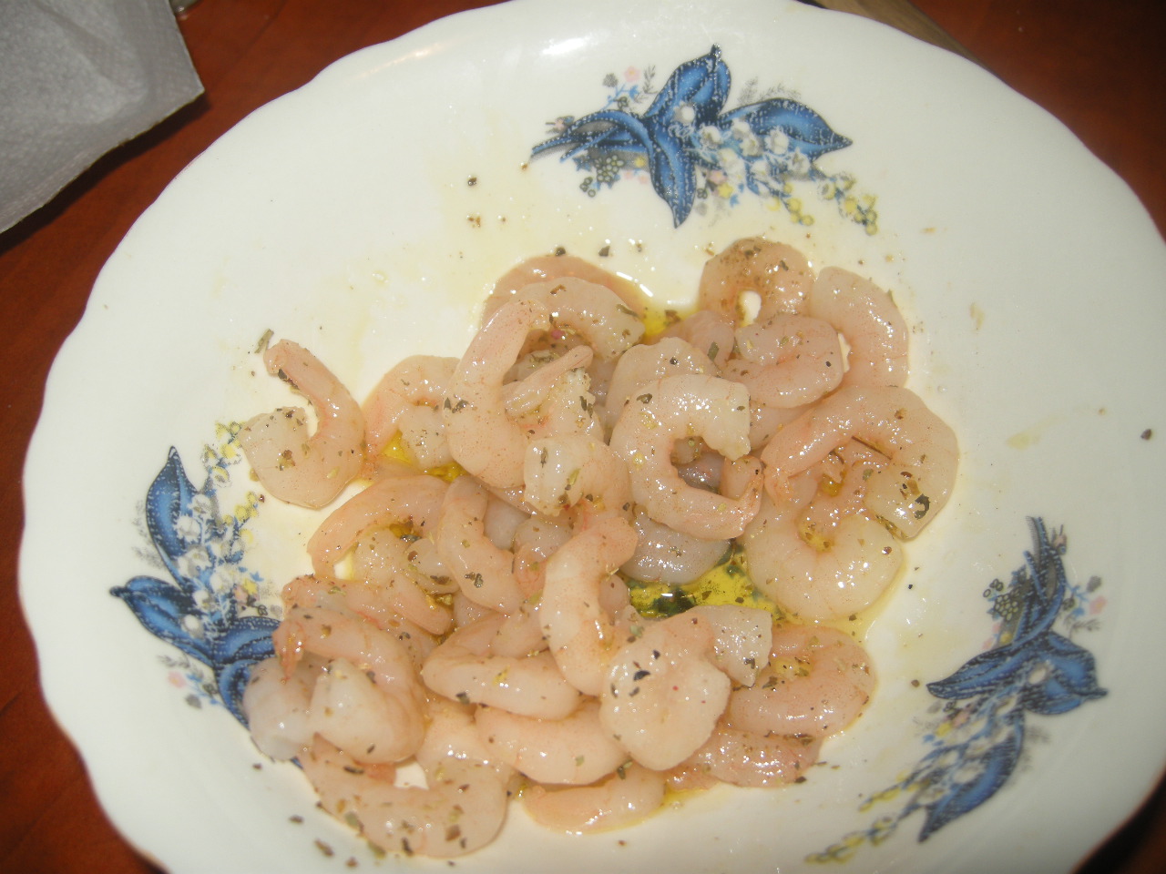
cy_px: 437
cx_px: 583
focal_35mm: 35
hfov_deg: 52.6
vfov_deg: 40.7
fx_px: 1179
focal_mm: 7.5
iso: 64
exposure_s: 1/60
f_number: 2.7
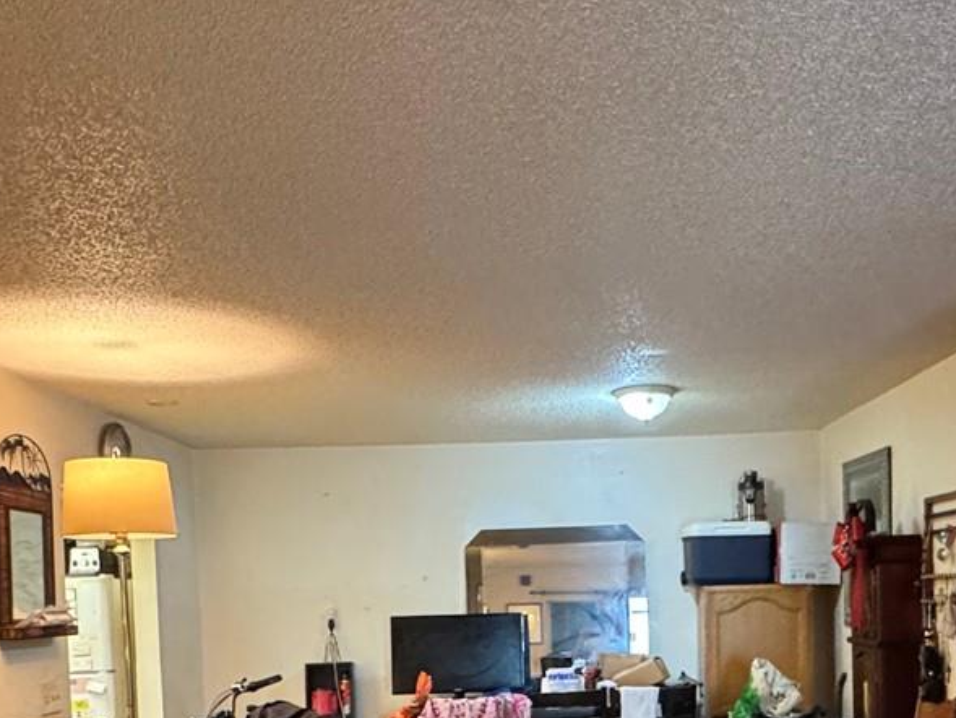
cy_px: 634
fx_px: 1050
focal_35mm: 38
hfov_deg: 48.8
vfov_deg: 35.7
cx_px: 545
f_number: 2.2
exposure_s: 1/60
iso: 1000
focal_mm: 2.22
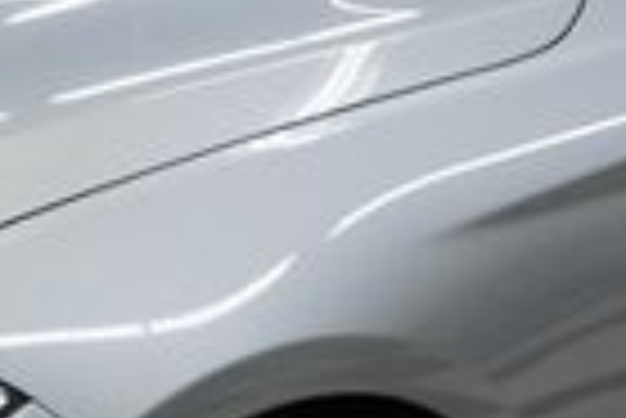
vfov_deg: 11.1
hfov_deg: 16.4
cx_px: 104
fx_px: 2158
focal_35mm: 124
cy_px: 234
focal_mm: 18
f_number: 4
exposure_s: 1/30
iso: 200
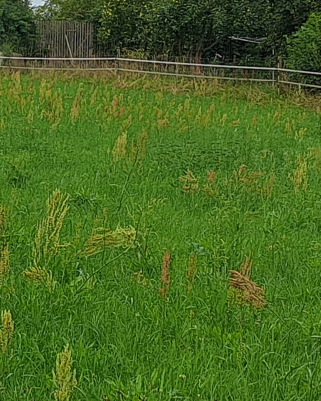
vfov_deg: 14.6
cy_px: 162
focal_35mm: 132
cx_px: -140
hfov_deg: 11.3
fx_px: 1569
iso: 50
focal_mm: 5.23
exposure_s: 1/1776
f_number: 1.8
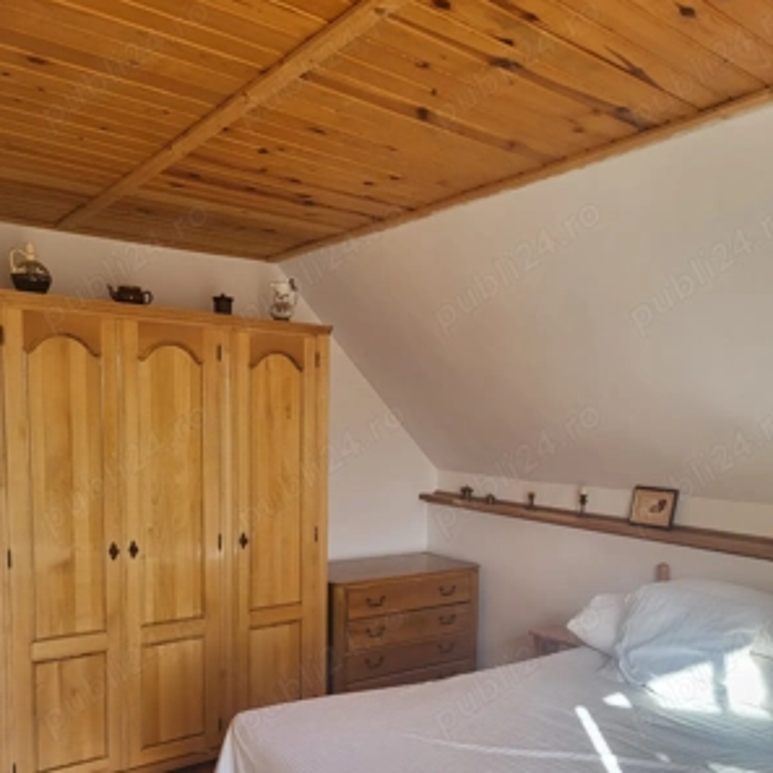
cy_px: 502
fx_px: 783
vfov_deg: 51.7
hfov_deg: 52.5
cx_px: 385
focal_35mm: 31
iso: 50
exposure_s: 1/101
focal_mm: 5.4
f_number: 1.8
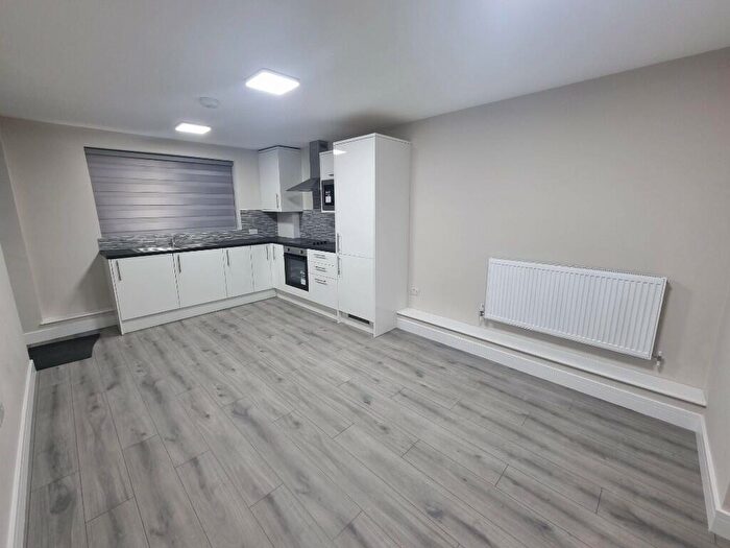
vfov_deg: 89.9
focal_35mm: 13
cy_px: 274
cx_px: 365
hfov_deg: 106.2
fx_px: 274
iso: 100
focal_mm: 2.2
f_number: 2.2
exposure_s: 1/60
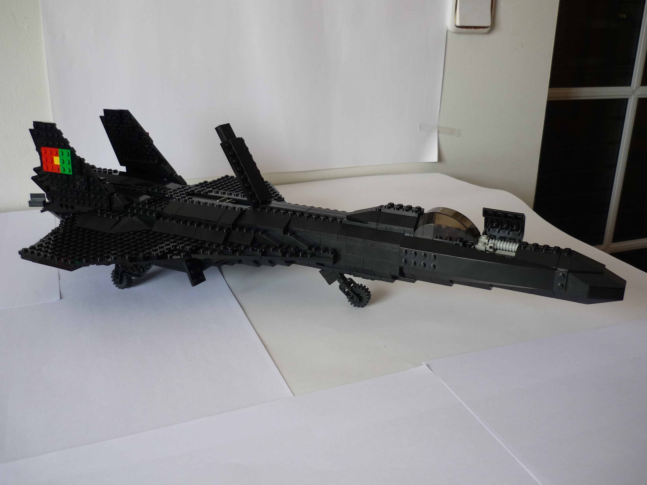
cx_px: 324
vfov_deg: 42.9
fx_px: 617
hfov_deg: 55.4
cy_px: 242
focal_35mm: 33
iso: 100
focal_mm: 5.5
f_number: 2.8
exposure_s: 1/60
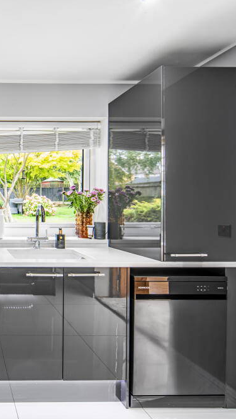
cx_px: -33
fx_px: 322
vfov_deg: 66.1
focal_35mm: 29
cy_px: 209
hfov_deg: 34.0
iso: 80
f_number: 8
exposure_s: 1/1.25
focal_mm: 18
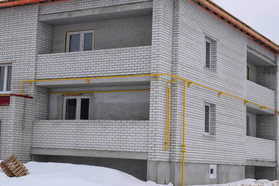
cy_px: 74
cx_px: 81
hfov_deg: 26.7
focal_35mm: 75
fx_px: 581
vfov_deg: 18.2
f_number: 10
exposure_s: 1/400
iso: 200
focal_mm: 30
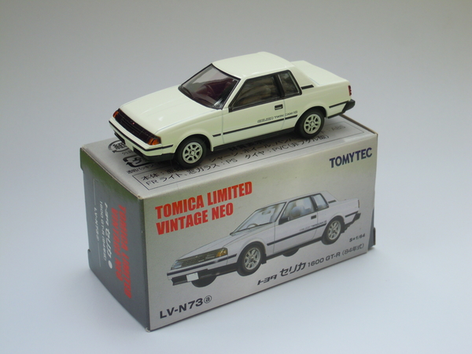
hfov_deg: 30.7
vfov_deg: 23.3
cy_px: 177
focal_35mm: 63
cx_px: 236
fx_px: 859
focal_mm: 11.2
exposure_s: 1/160
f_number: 4
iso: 100
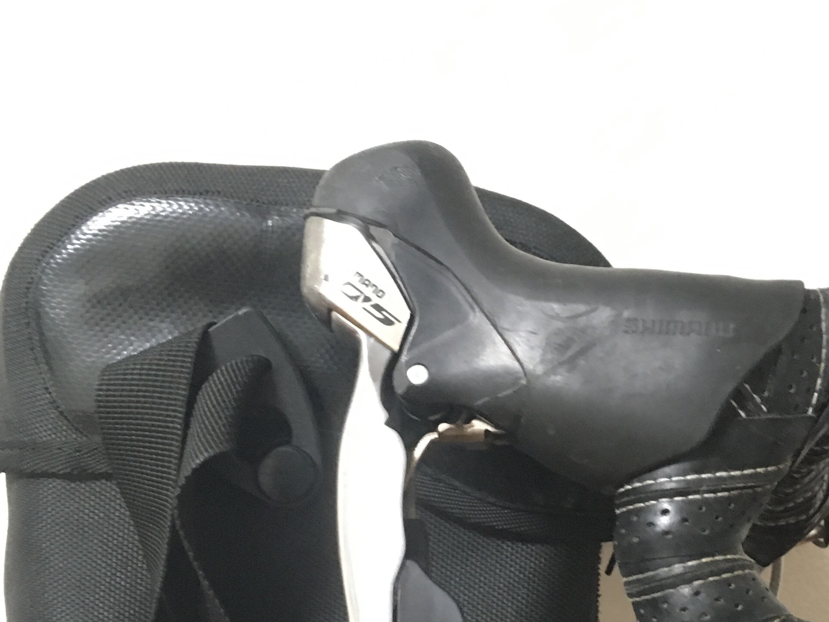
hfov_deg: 31.3
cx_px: 576
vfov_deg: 23.8
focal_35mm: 61
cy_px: 450
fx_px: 1461
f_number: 2.2
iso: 400
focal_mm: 4.15
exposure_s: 1/15
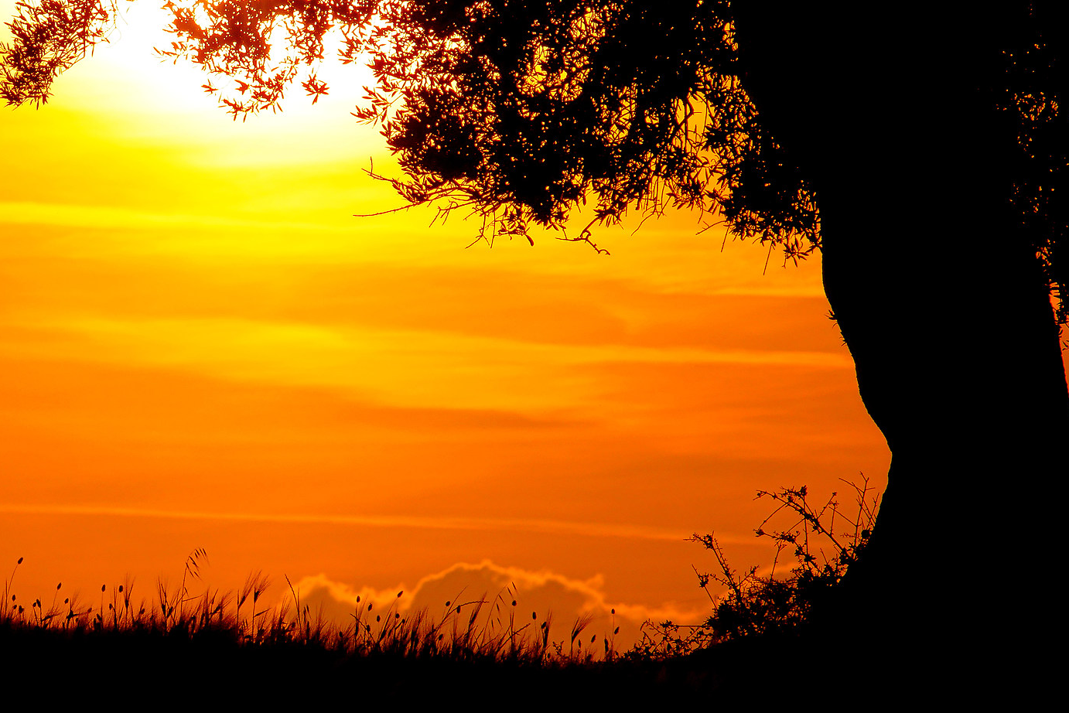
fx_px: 19334
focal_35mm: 651
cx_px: 516
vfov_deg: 2.1
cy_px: 179
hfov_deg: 3.2
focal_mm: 250
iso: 100
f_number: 14
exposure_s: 1/2500
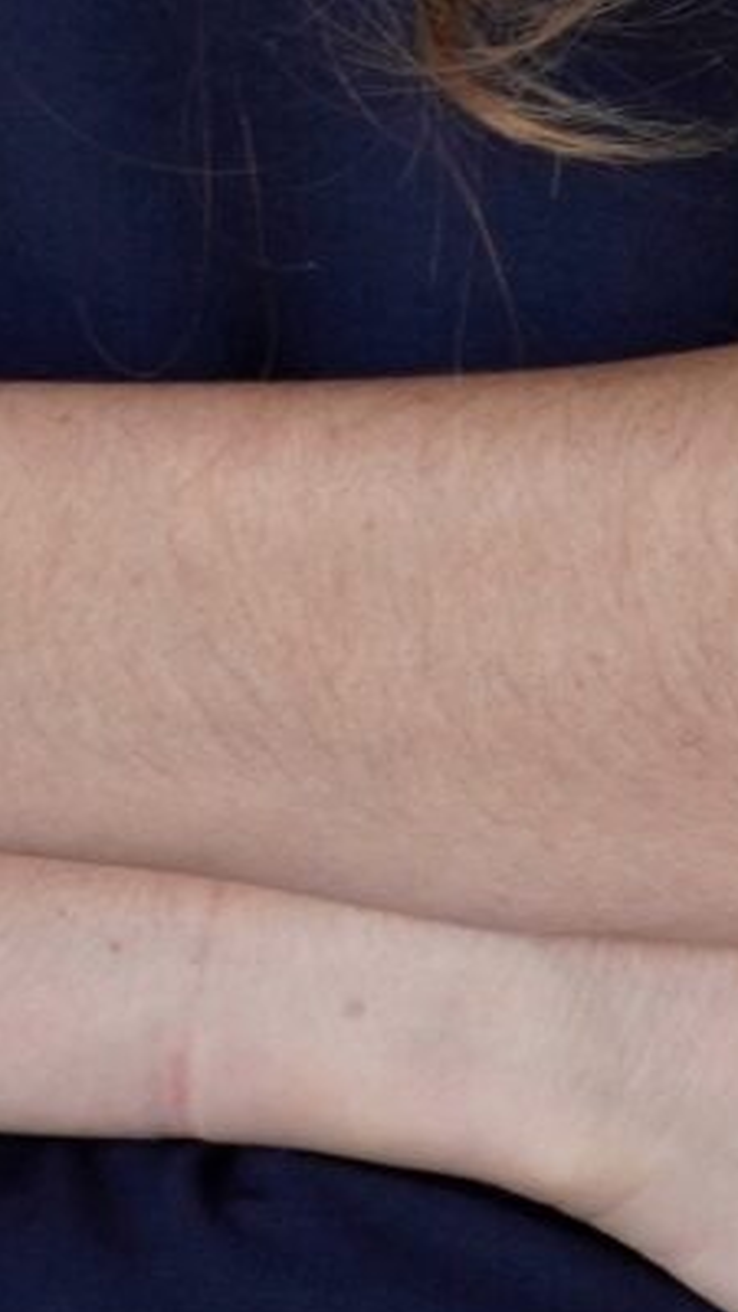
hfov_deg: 1.4
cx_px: 431
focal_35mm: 855
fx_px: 29757
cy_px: -1319
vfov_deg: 2.5
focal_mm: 85
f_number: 2
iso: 320
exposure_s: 1/250
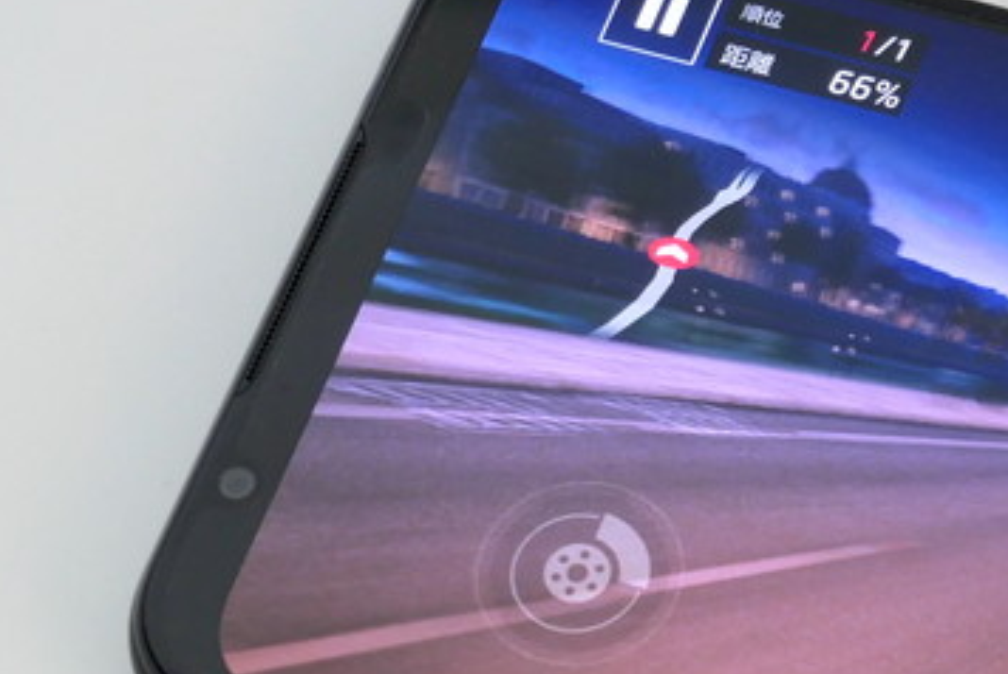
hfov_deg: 11.4
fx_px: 4876
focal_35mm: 174
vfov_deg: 7.9
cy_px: 588
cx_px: 1385
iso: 800
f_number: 4.5
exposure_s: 1/125
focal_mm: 22.6
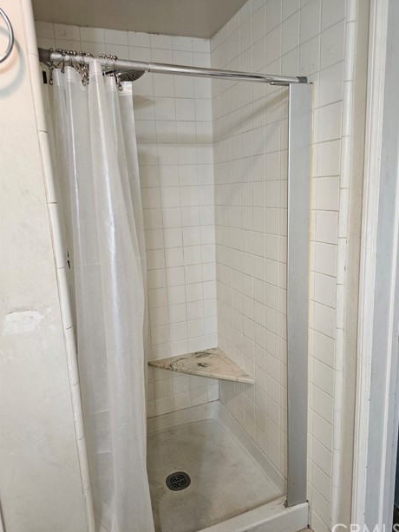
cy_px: 266
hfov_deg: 56.8
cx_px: 205
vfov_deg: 71.6
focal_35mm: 24
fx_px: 369
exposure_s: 1/120
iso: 250
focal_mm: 6.3
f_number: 1.7
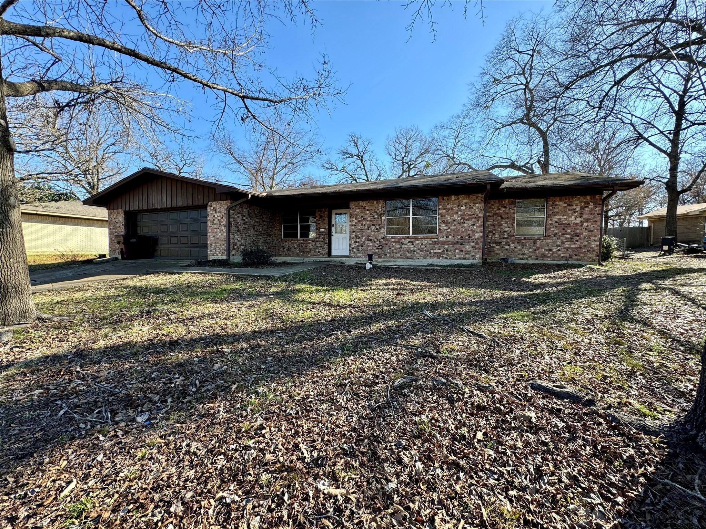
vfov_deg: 85.7
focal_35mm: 14
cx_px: 353
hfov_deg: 102.1
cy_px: 264
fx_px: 286
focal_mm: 2.22
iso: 40
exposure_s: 1/308
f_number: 2.2
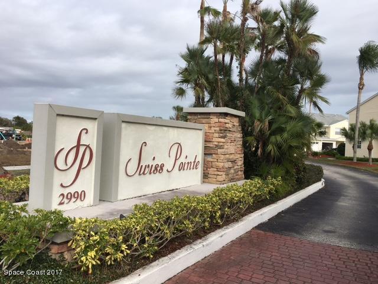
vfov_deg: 48.2
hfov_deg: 61.7
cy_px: 142
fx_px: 317
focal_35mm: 29
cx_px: 189
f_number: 2.2
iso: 25
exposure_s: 1/1326
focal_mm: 4.15
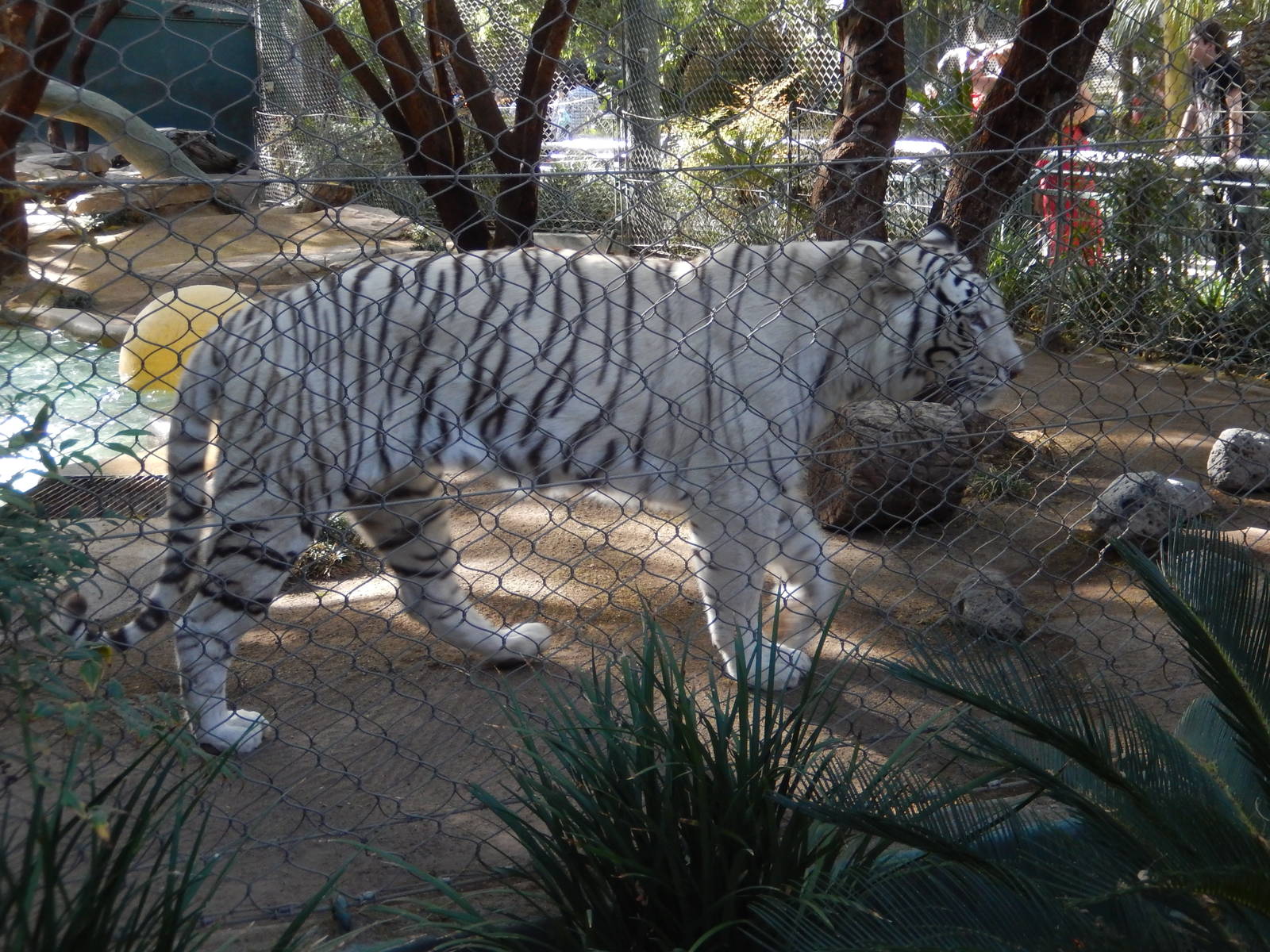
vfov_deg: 28.6
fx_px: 1871
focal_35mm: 51
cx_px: 635
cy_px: 476
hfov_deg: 37.5
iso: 400
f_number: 4.5
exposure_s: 1/100
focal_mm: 9.2
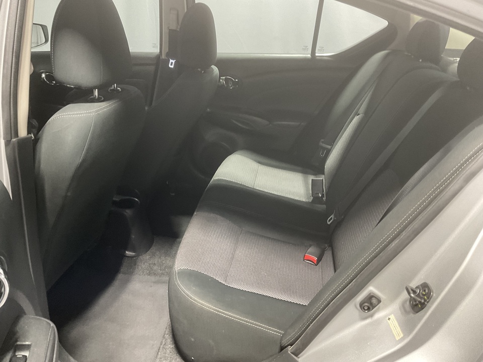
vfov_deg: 48.2
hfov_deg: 61.7
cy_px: 181
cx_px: 242
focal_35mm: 29
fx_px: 405
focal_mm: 3
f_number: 1.8
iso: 125
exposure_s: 1/50
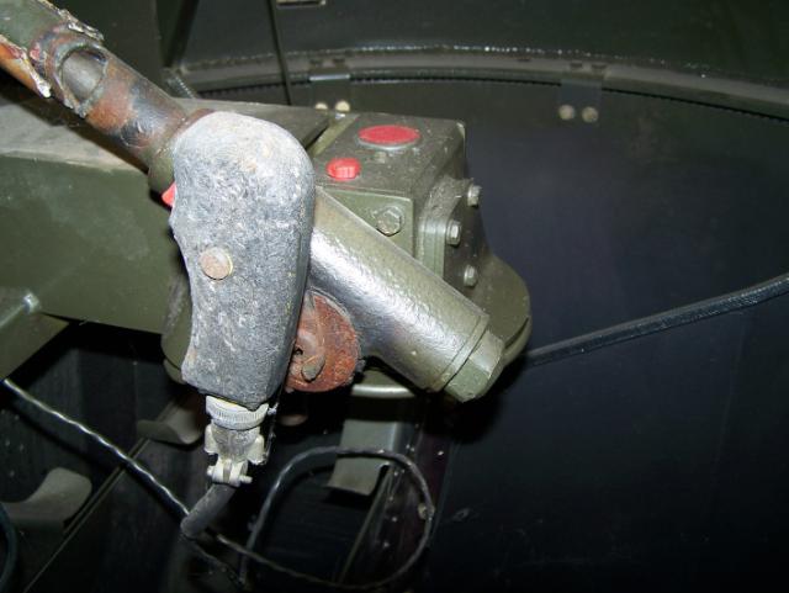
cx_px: 394
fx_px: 867
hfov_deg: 48.9
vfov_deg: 37.8
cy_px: 296
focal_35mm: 38
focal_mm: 6.3
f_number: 2.8
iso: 80
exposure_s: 1/60
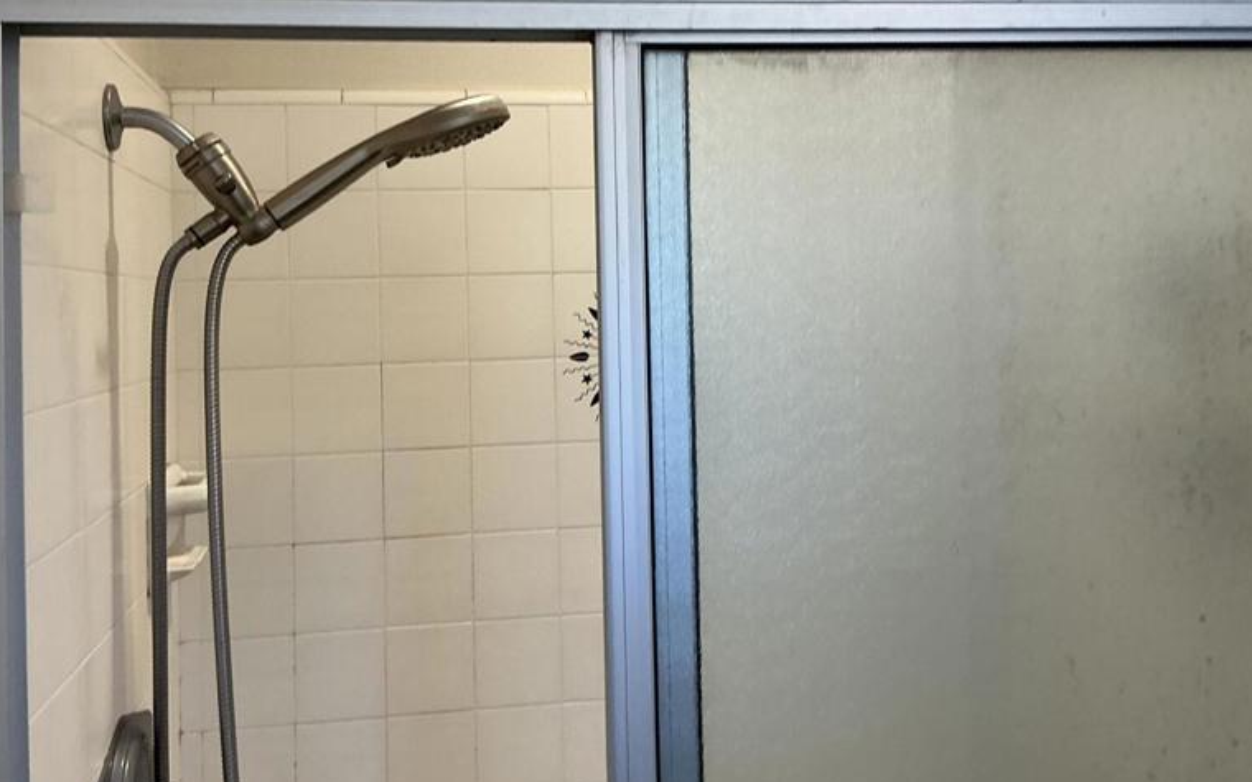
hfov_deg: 49.3
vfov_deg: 31.8
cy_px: 277
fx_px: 1365
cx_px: 629
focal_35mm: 40
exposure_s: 1/60
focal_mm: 3
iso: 50
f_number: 1.8
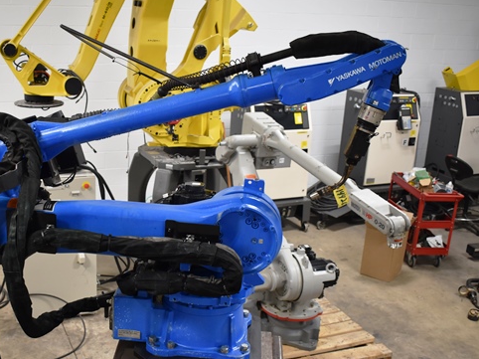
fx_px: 636
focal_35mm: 46
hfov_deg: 41.0
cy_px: 207
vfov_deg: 31.4
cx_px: 180
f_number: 3.8
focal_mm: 24
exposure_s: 1/200
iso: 800
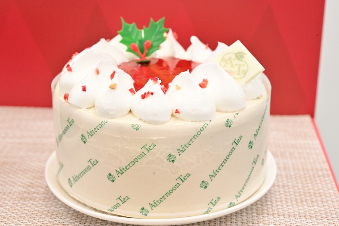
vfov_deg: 22.6
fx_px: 565
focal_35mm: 60
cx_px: 170
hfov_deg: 33.4
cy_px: 113
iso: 6400
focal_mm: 60
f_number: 10
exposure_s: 1/160
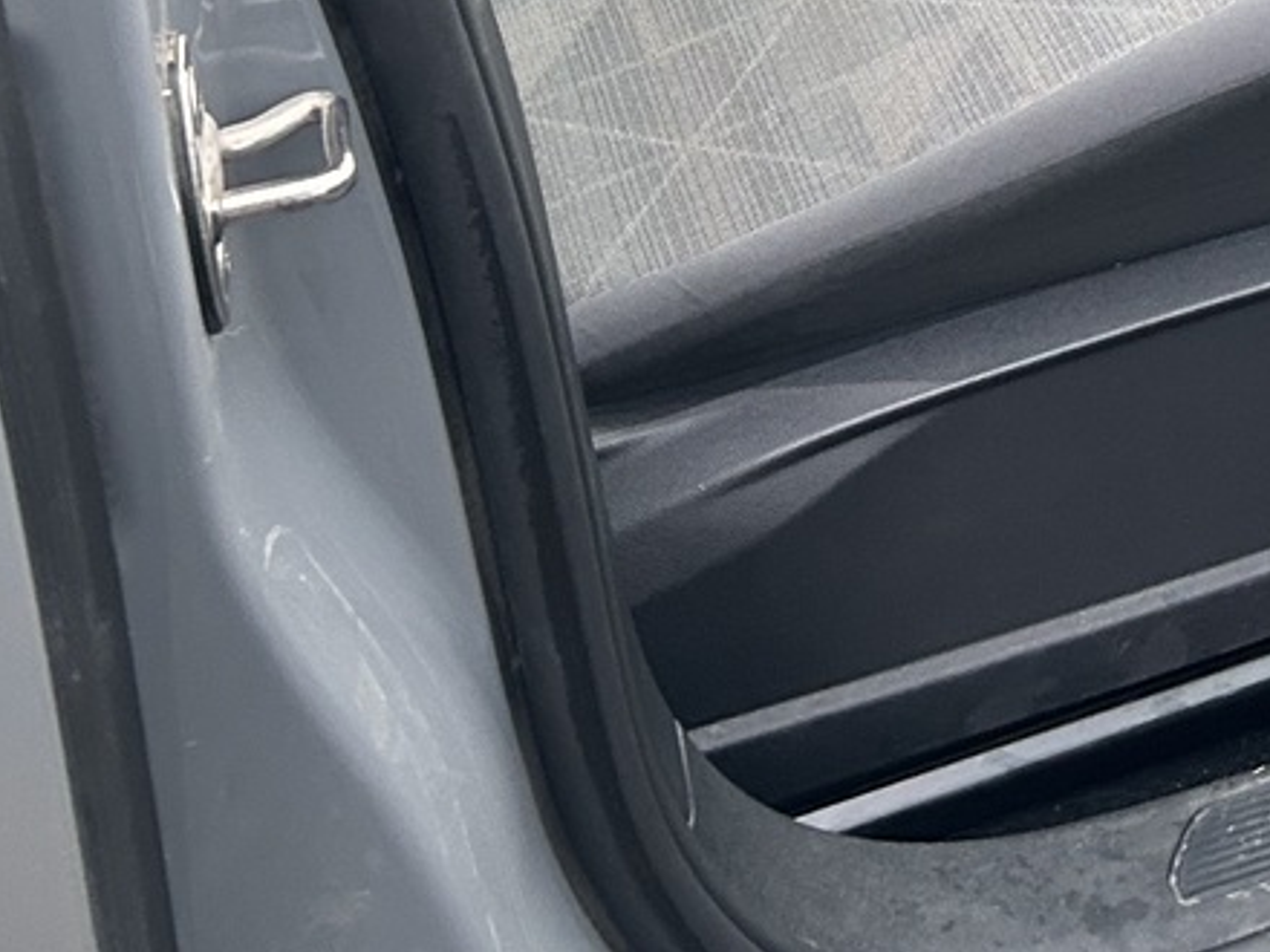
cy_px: -594
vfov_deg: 15.6
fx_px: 3119
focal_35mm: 85
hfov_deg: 20.9
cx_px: 1651
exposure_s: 1/60
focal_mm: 5.7
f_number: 1.5
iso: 200
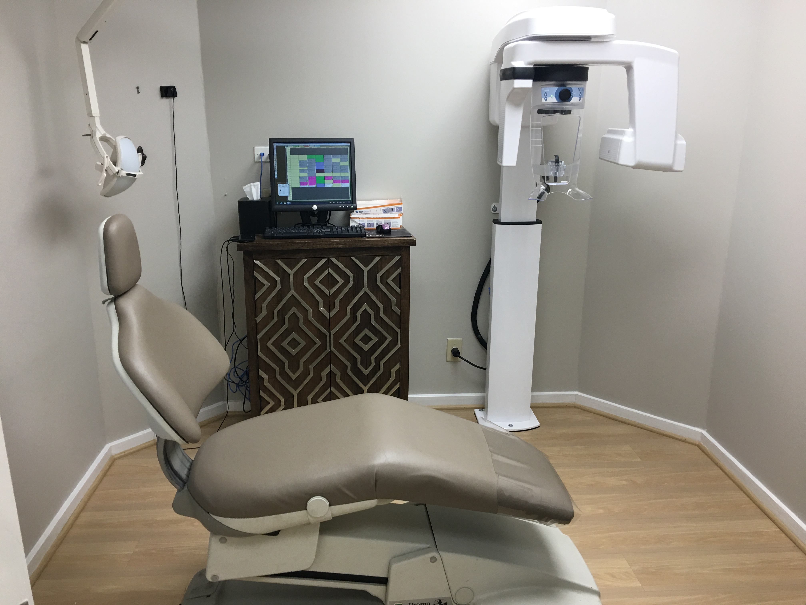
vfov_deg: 48.2
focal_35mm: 29
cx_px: 403
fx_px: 675
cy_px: 302
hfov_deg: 61.7
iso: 32
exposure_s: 1/30
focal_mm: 4.15
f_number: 2.2
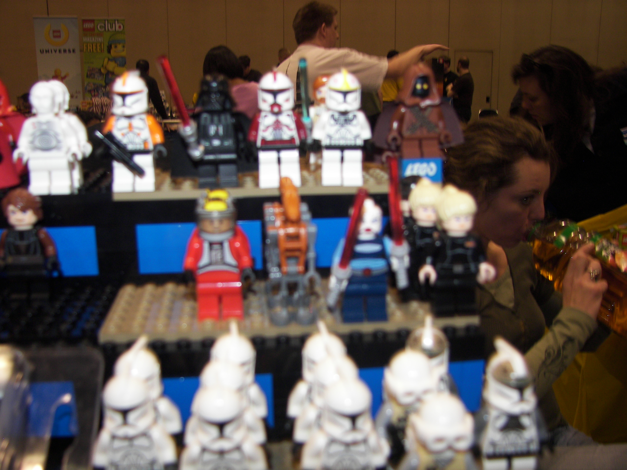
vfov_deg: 39.7
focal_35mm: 36
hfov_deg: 51.4
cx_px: 314
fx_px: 652
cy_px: 235
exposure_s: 1/30
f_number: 2.8
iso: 64
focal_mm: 6
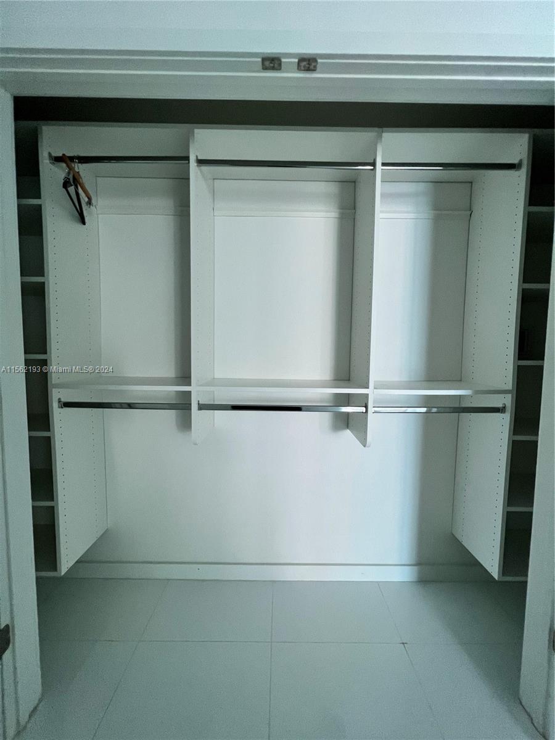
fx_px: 278
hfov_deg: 89.9
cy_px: 370
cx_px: 278
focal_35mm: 13
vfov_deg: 106.2
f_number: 1.8
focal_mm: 1.57
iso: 320
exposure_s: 1/60
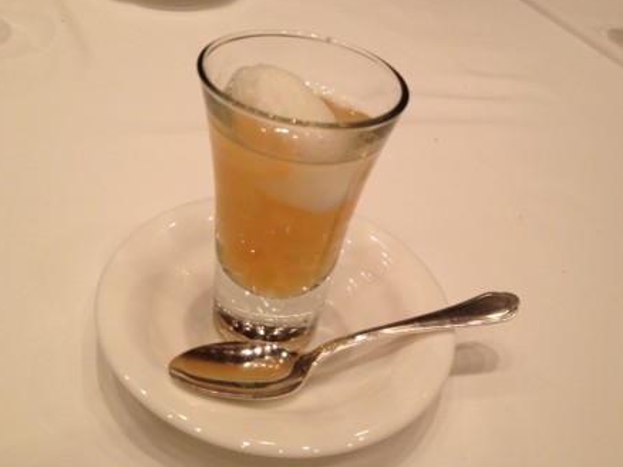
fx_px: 648
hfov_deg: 51.4
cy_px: 231
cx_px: 313
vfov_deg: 39.6
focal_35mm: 36
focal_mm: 4.28
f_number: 2.4
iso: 80
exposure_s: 1/20
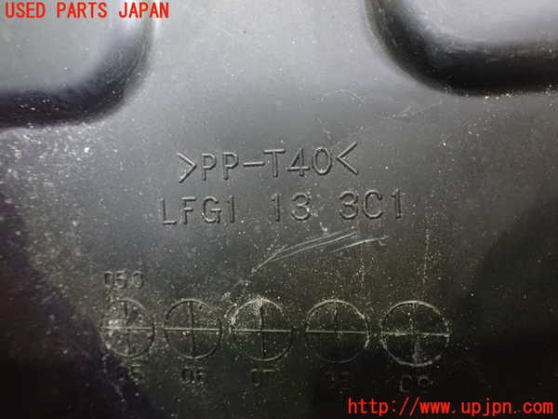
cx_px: 279
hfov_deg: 60.0
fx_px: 484
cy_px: 210
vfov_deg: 46.8
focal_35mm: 30
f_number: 2.3
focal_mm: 5.4
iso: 1600
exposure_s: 1/20
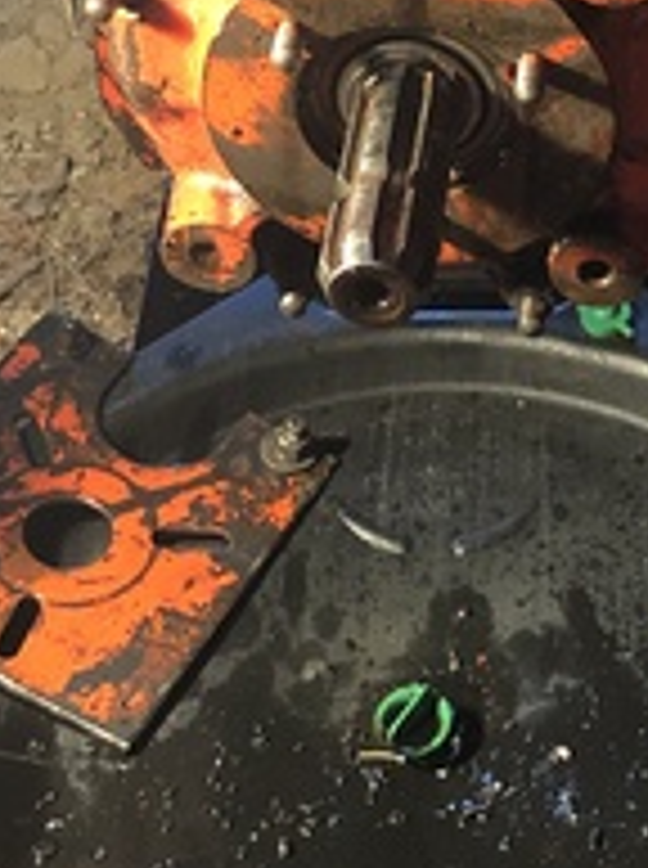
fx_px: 2504
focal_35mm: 100
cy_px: 207
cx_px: 432
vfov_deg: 19.5
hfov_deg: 14.7
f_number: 1.8
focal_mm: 3.99
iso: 100
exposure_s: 1/11
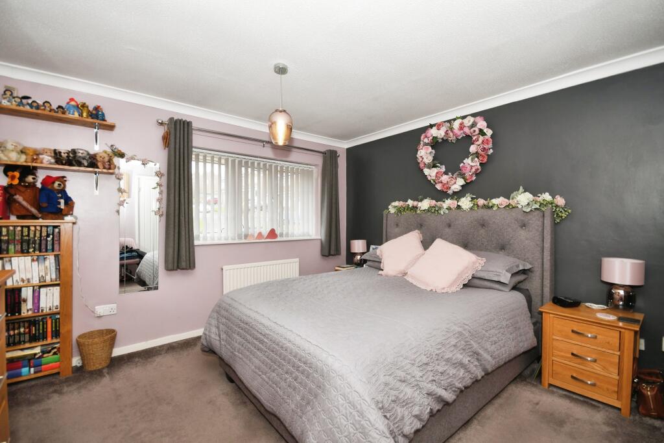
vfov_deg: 77.3
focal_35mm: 15
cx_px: 332
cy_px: 222
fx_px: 277
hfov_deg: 100.4
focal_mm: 10
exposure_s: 1/60
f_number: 8
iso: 400
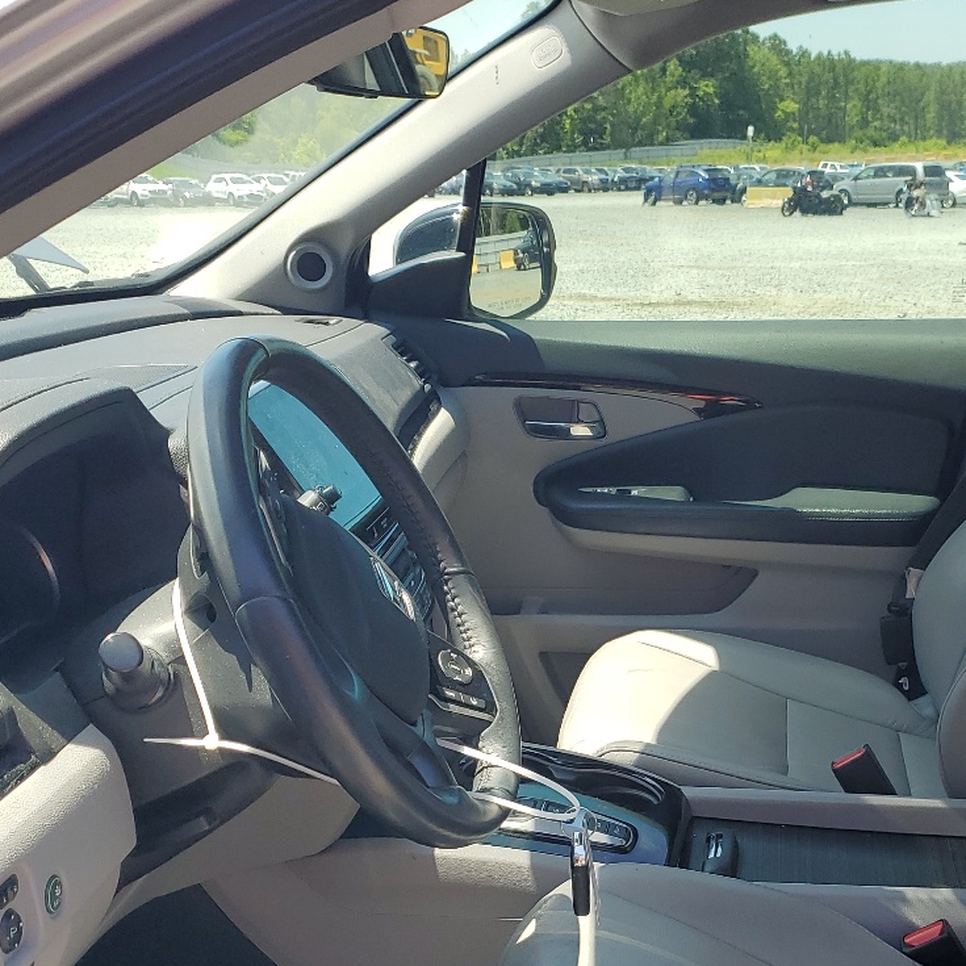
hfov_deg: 33.4
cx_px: 711
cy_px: 761
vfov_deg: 33.1
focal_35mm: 50
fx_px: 1579
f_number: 1.5
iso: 50
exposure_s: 1/769
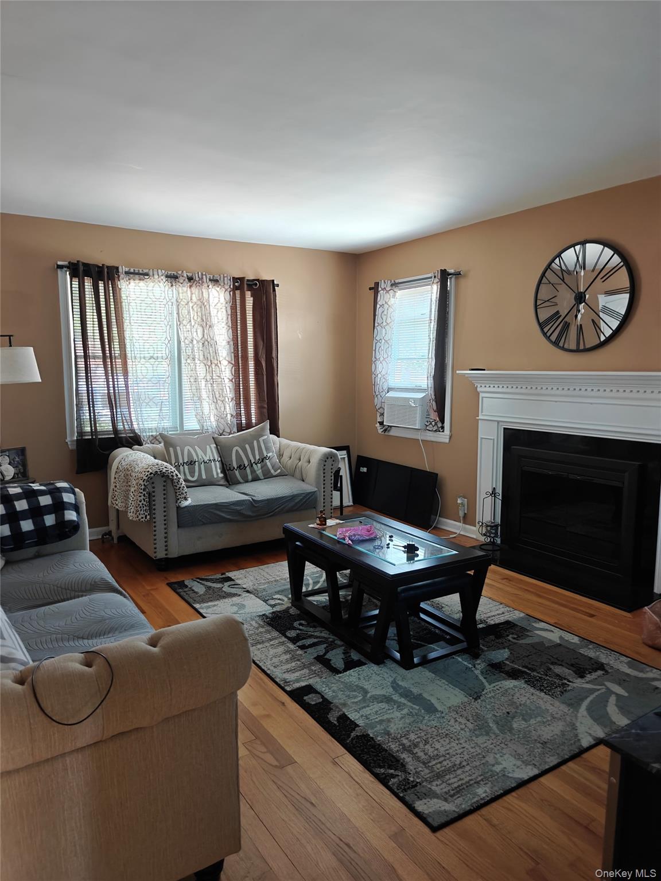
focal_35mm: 23
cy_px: 440
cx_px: 330
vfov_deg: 73.9
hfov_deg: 58.9
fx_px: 586
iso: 250
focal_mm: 6.06
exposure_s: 1/50
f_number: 1.6
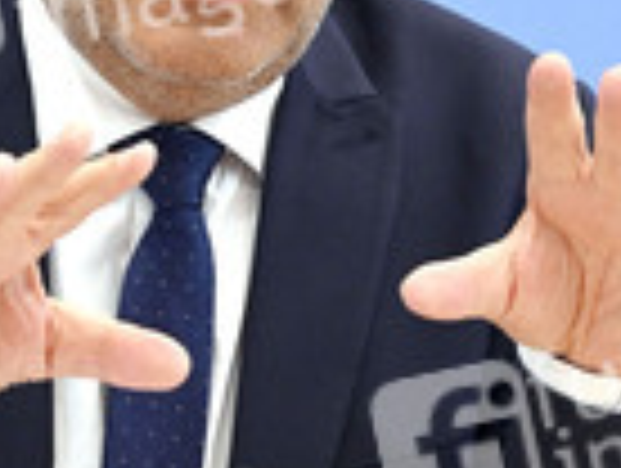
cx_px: 194
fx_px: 4493
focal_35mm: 250
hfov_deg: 7.9
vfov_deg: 6.0
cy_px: 202
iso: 5000
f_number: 6.3
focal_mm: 90
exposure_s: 1/640
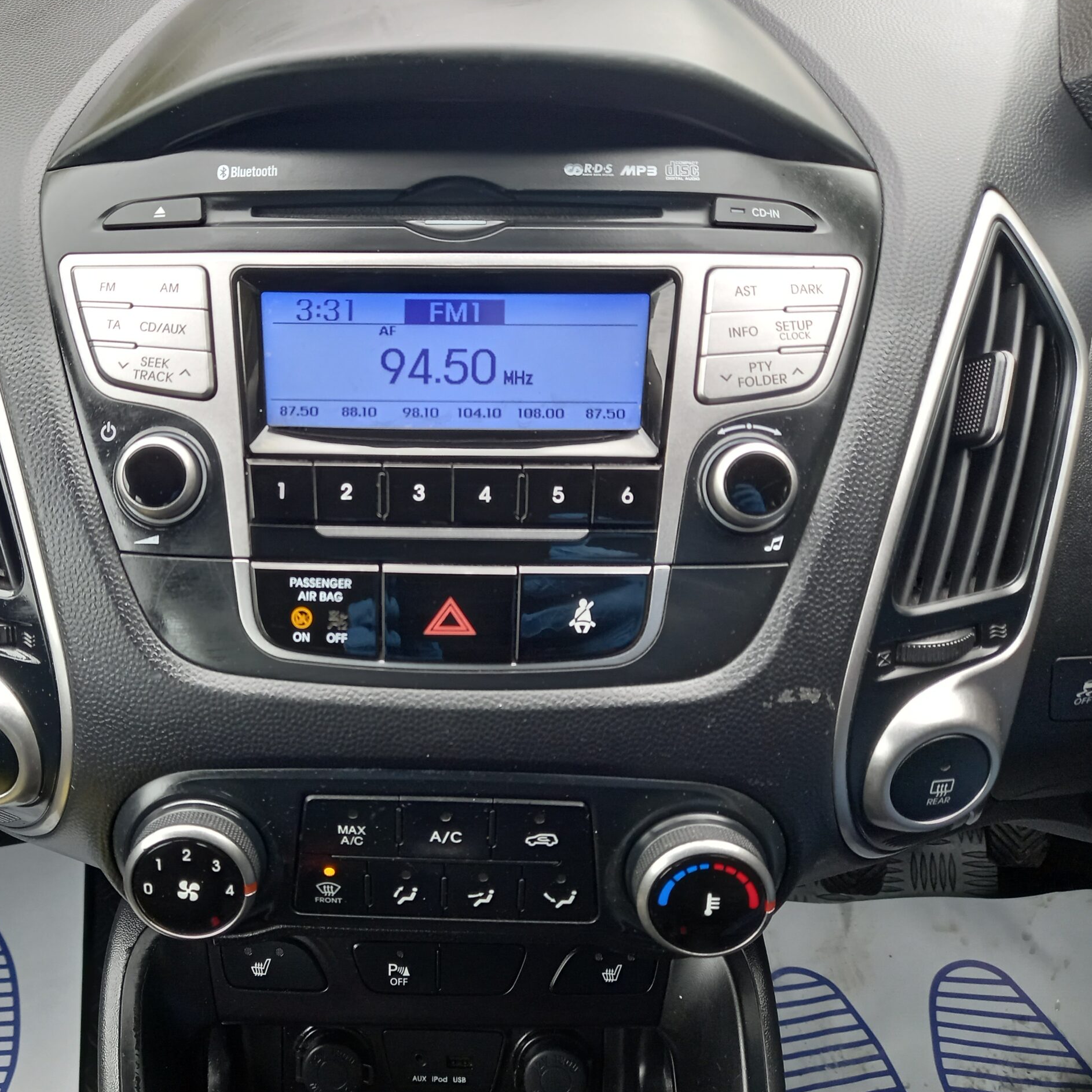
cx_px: 384
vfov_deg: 54.0
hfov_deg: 53.2
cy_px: 539
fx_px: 1071
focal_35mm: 30
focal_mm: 4.6
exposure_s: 1/40
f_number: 2
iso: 160
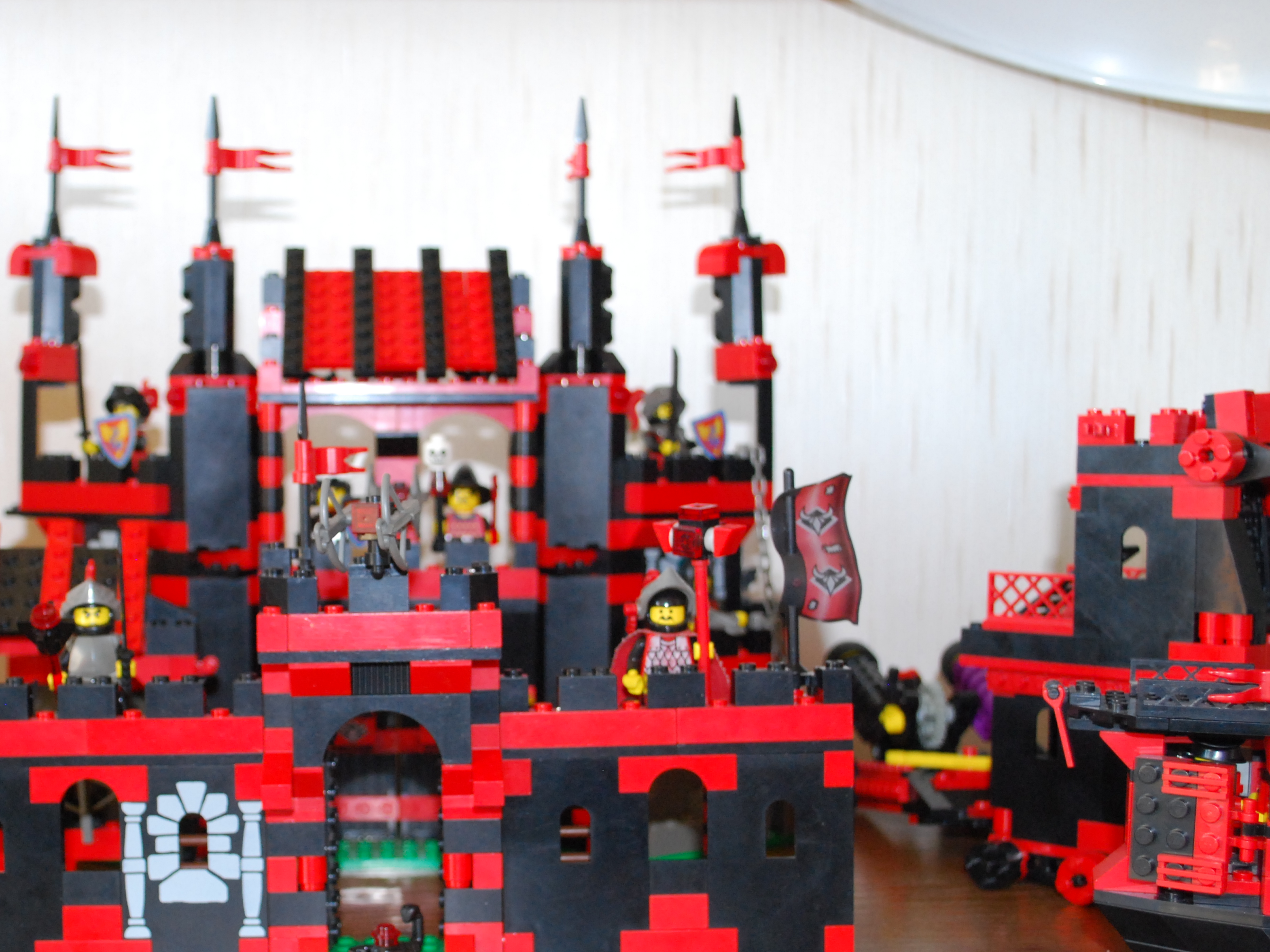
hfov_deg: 37.7
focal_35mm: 50
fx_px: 1834
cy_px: 583
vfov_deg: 29.0
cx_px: 403
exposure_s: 1/60
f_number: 5
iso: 800
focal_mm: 24
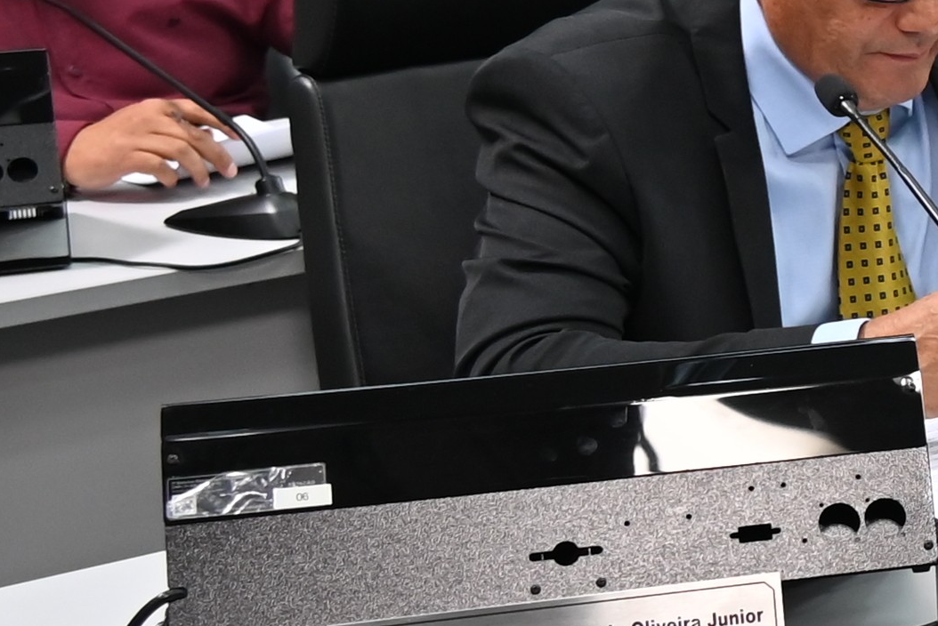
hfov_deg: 12.7
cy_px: 98
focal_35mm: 137
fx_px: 3571
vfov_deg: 10.0
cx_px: 1989
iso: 720
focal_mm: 24
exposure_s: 1/125
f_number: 4
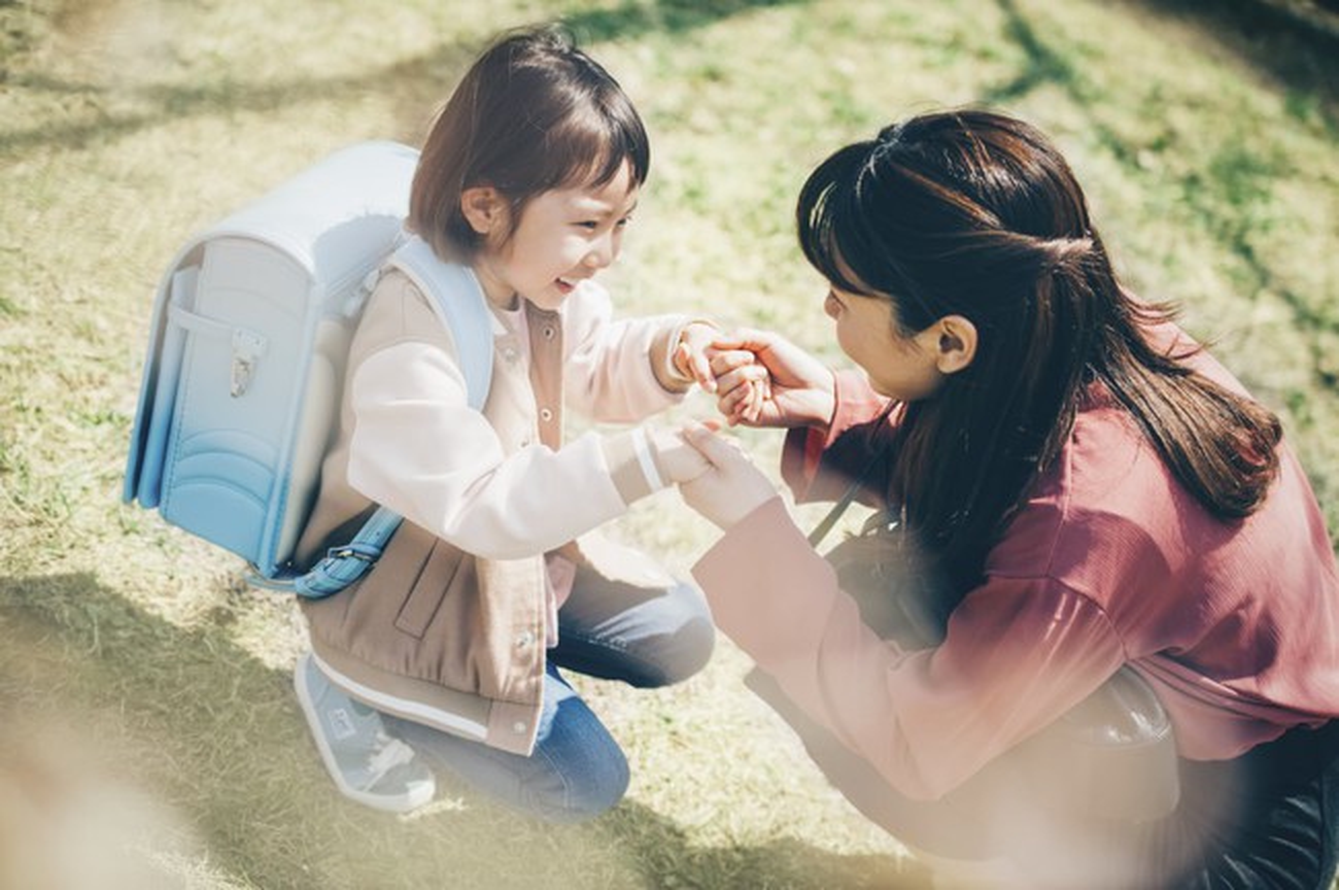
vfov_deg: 16.6
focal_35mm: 82
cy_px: 445
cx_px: 670
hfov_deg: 24.8
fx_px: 3047
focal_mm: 82
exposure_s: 1/1600
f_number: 2.8
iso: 200
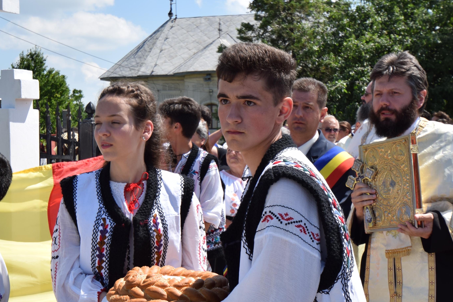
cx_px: 187
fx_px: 743
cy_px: 203
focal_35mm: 59
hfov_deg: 33.8
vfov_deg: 22.9
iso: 100
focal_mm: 24
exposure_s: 1/250
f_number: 6.3
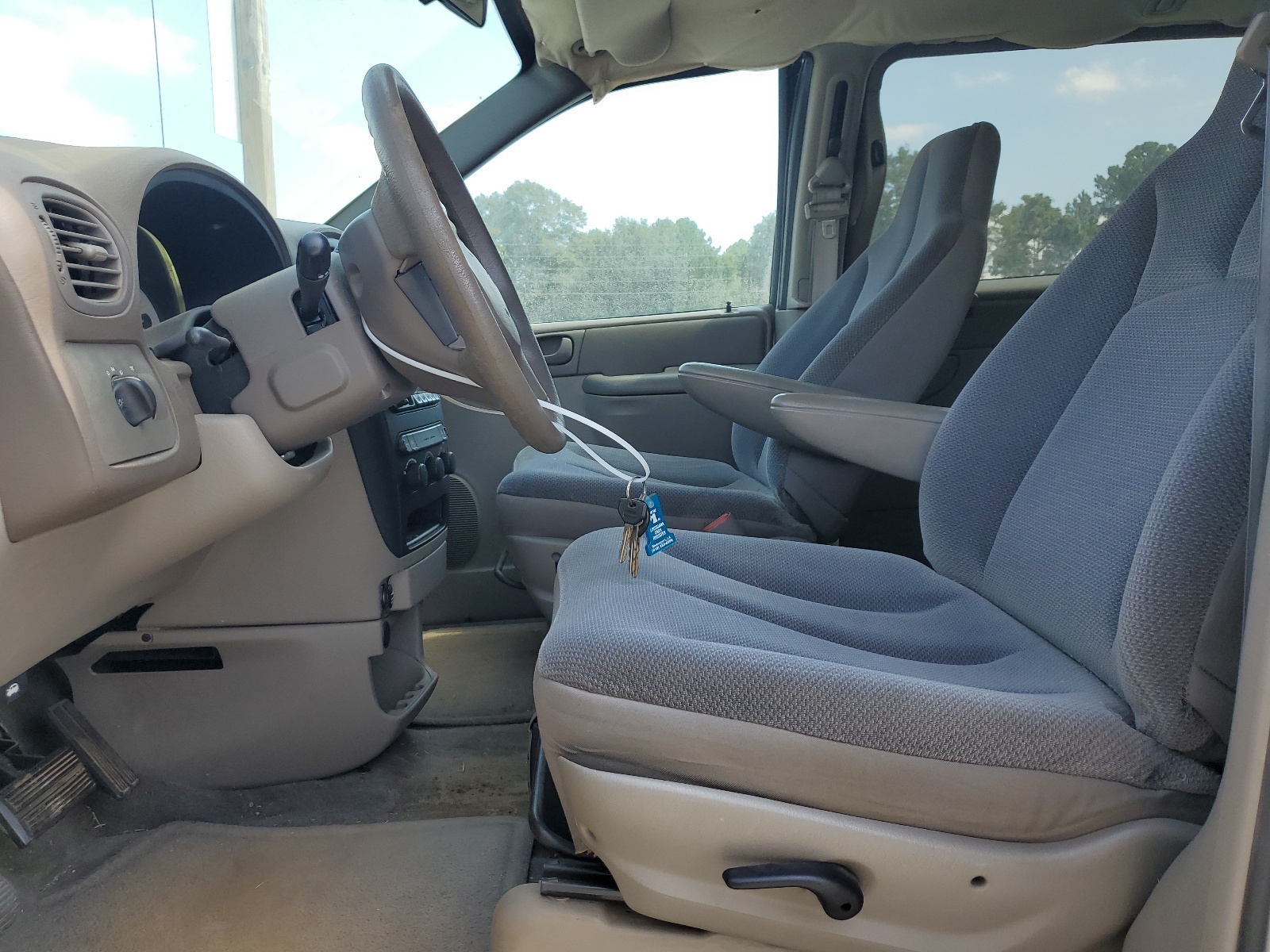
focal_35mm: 26
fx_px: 954
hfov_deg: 67.3
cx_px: 635
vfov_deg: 53.1
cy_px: 476
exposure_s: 1/588
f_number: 1.5
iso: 50
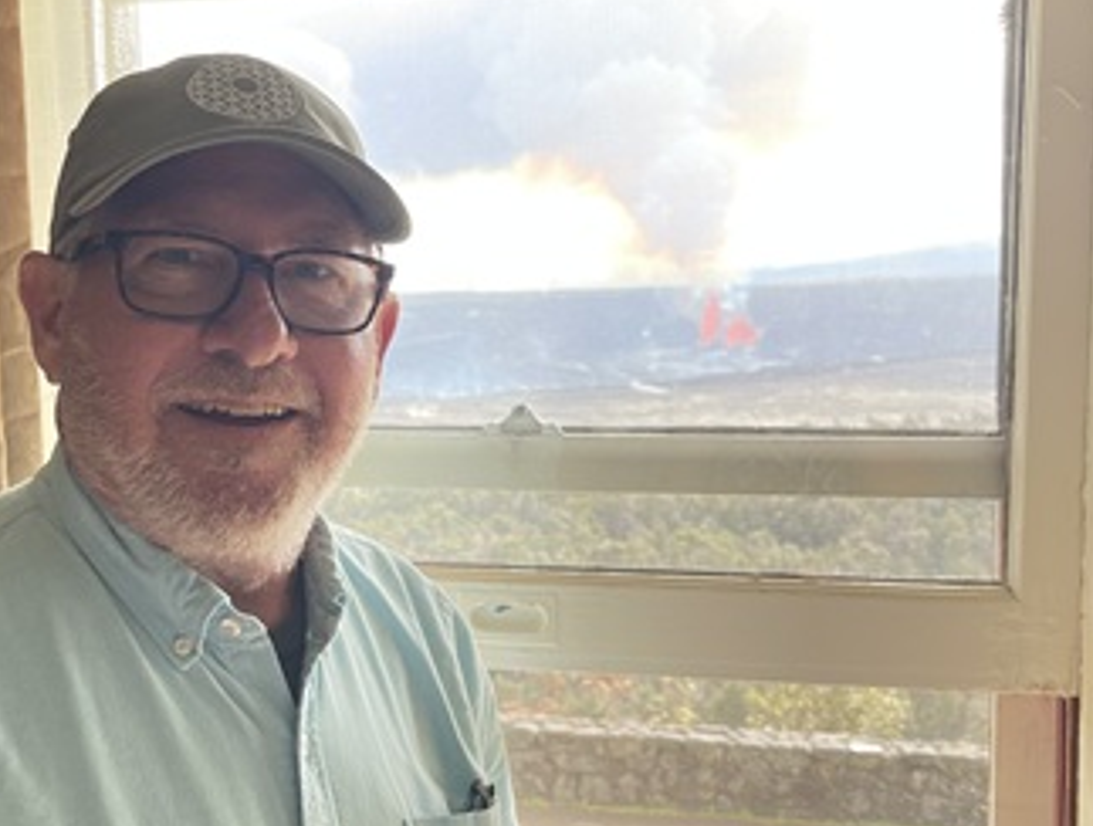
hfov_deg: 57.7
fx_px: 981
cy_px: 437
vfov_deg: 45.6
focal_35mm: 31
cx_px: 430
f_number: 1.6
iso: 32
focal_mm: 5.1
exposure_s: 1/238
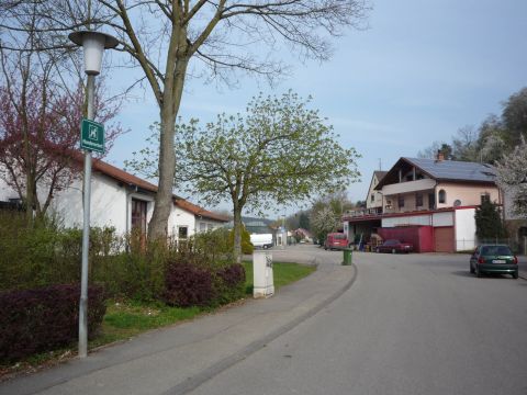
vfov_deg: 44.2
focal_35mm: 32
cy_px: 198
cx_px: 264
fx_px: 487
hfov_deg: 56.8
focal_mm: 5.2
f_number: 5
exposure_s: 1/400
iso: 100
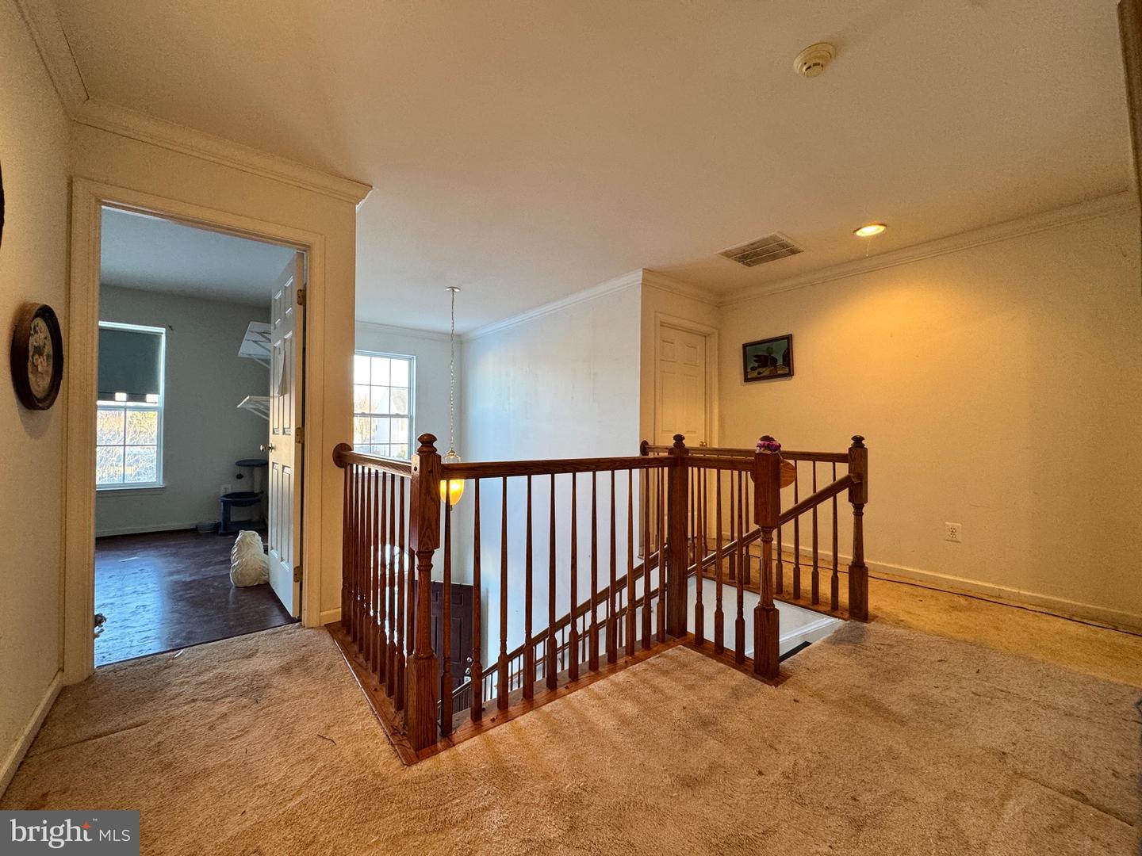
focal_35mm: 14
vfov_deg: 85.7
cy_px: 428
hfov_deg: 102.1
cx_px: 571
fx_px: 462
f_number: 2.2
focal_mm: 2.22
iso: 160
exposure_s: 1/60
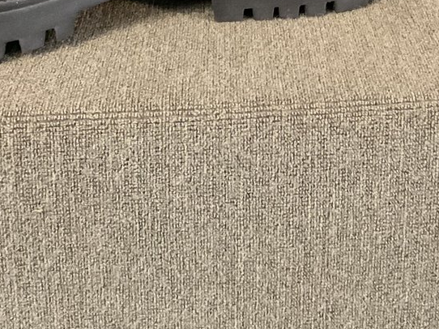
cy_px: -97
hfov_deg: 24.0
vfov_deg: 17.1
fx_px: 1027
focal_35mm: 81
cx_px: 286
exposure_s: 1/20
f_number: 1.8
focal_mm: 3
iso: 500
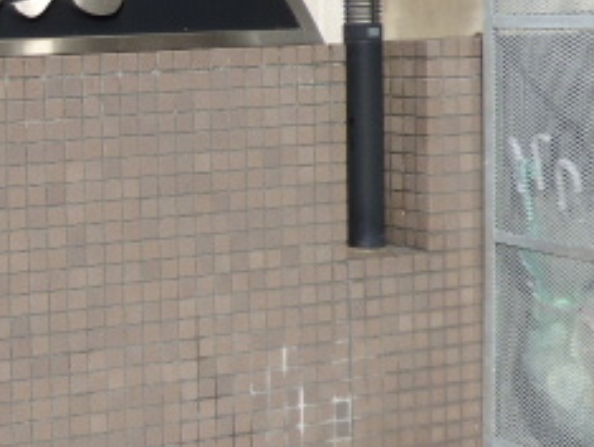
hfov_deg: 20.5
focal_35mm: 87
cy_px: 76
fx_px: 1495
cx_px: -177
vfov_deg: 16.9
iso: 100
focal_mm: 5.78
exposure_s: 1/1000
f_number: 4
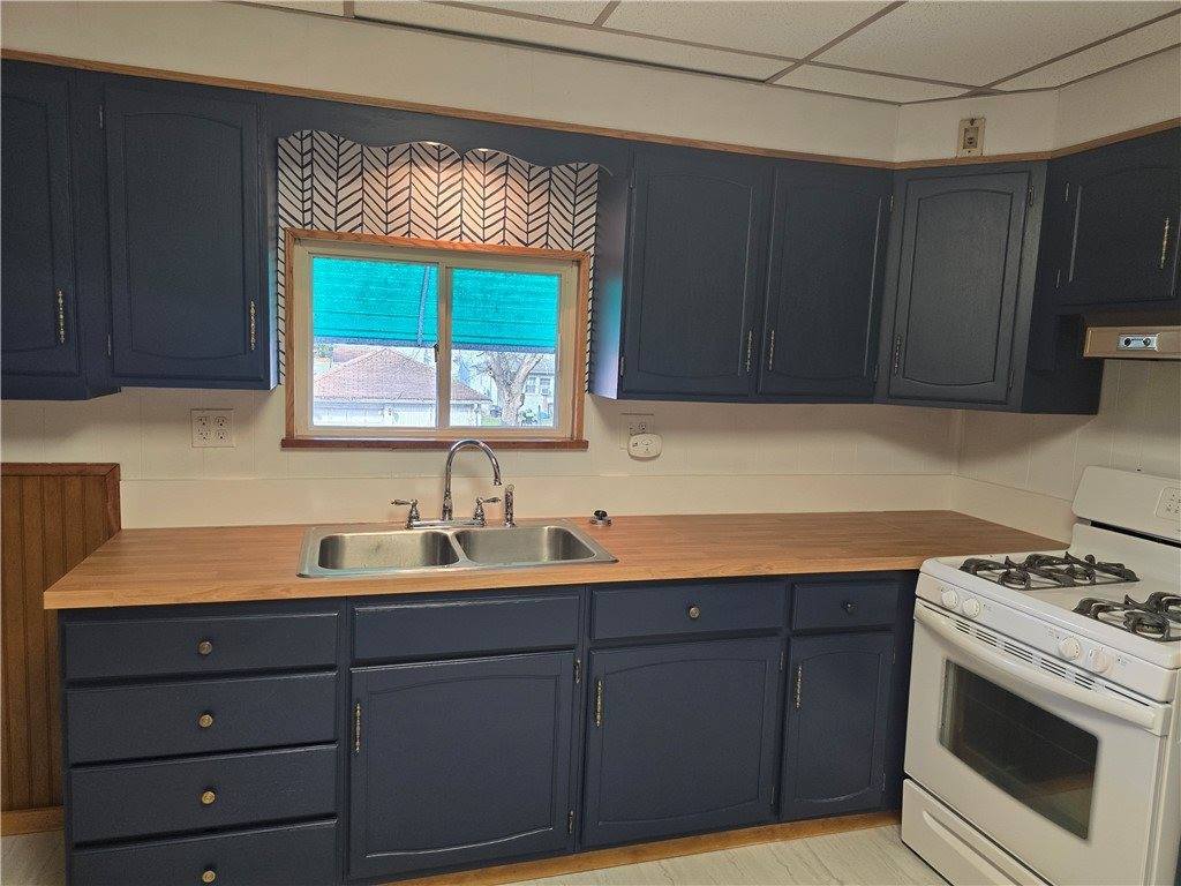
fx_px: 785
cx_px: 590
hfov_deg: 73.9
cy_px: 443
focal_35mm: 23
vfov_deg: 58.9
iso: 250
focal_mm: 6.3
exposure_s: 1/120
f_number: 1.7
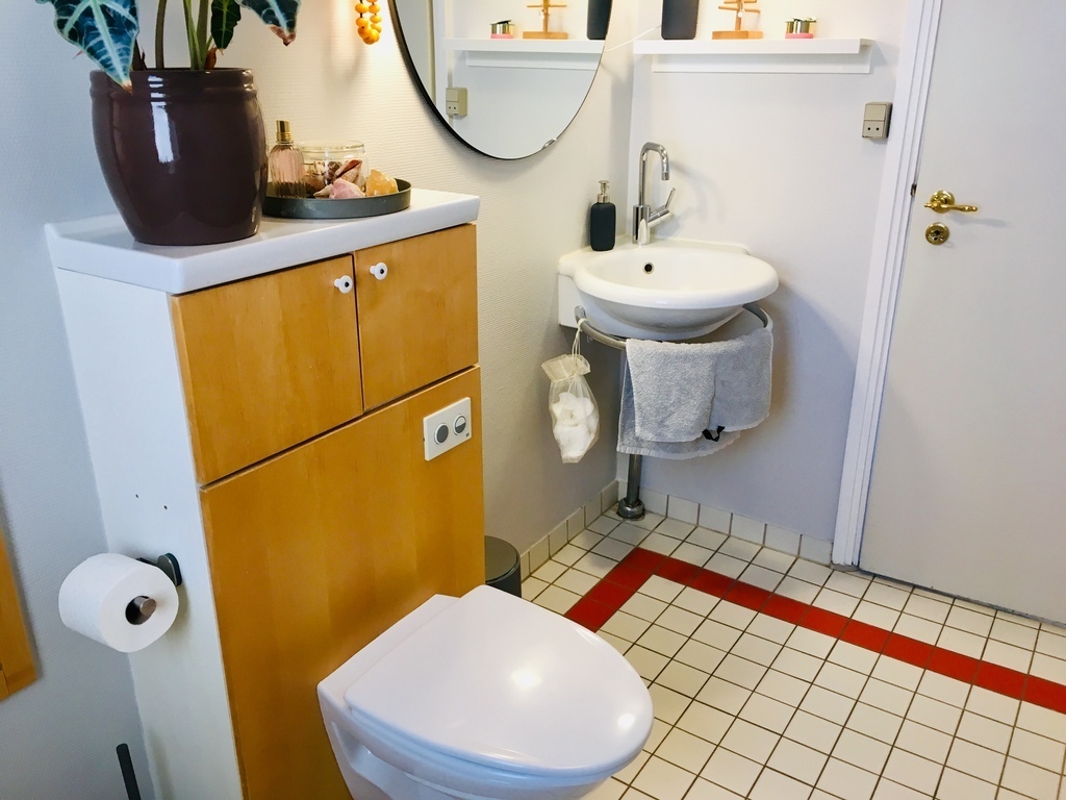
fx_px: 893
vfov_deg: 48.2
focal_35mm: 29
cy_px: 400
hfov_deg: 61.7
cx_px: 533
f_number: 2.2
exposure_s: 1/33
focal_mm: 4.15
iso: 64
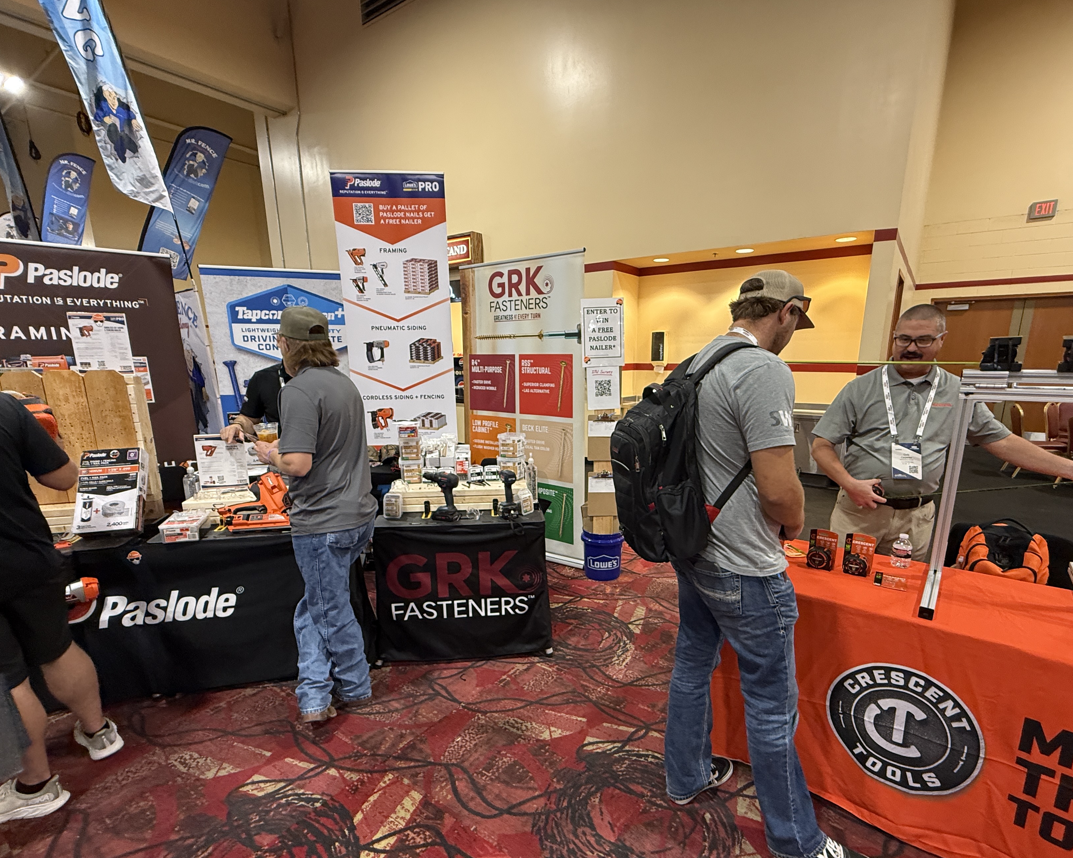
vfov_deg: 76.5
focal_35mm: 17
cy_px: 491
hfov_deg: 89.6
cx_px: 560
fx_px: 540
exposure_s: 1/60
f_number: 2.2
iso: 320
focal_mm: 2.22
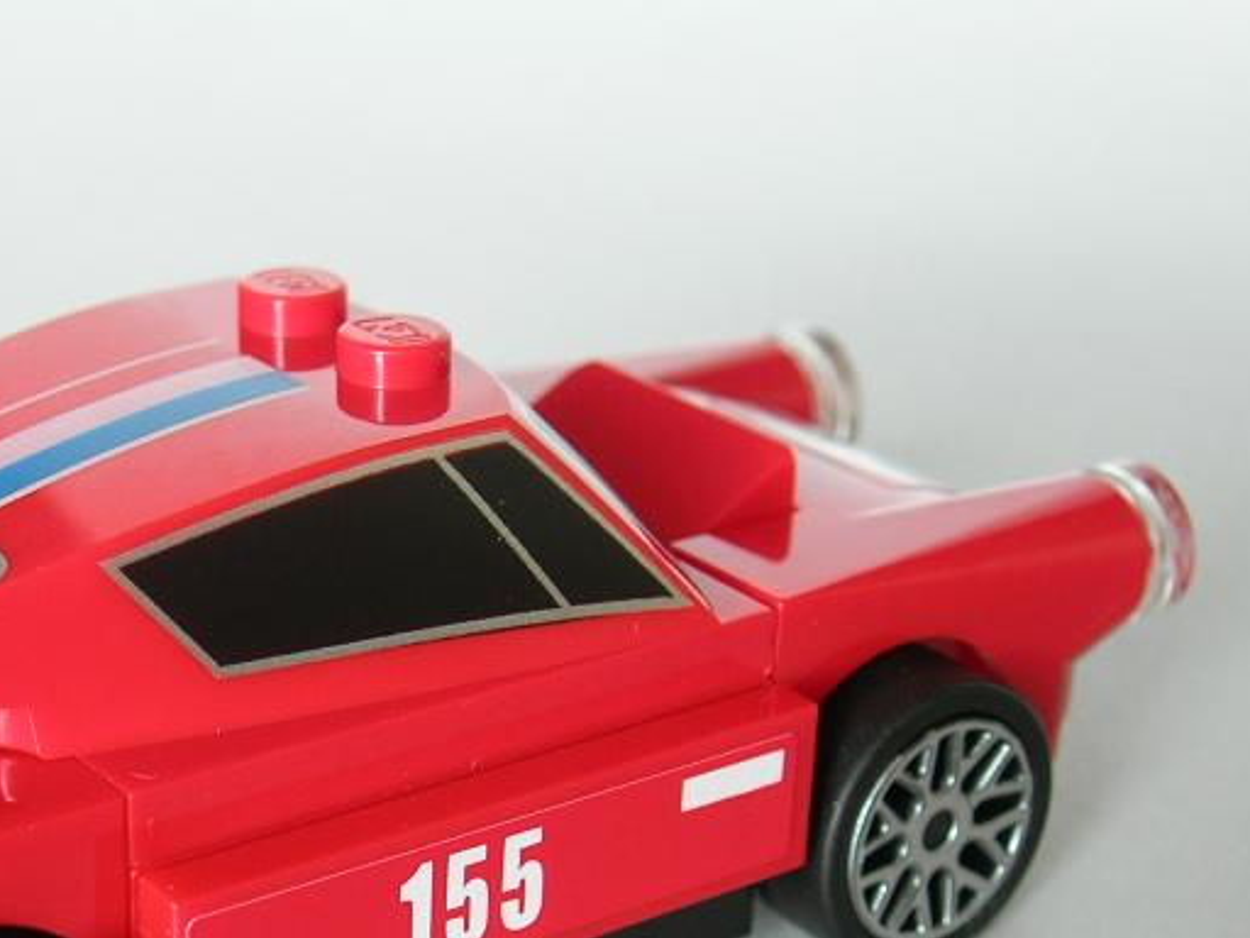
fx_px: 2961
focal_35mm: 82
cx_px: 291
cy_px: 762
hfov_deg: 23.6
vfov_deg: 17.8
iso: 64
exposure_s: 1/4.5
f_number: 2.9
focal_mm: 8.5
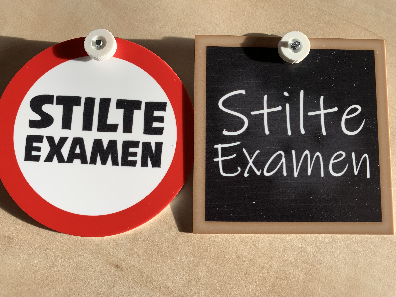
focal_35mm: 26
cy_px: 148
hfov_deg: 67.3
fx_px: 297
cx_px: 198
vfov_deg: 53.1
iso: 25
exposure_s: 1/187
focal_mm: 4.25
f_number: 1.8
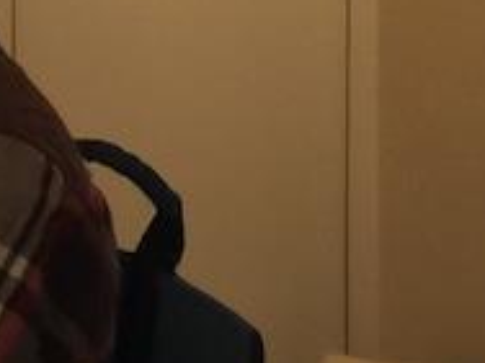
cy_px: 26
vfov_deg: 9.0
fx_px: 2312
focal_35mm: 165
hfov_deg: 10.3
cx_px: -700
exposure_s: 1/17
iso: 40
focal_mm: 4.15
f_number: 2.2
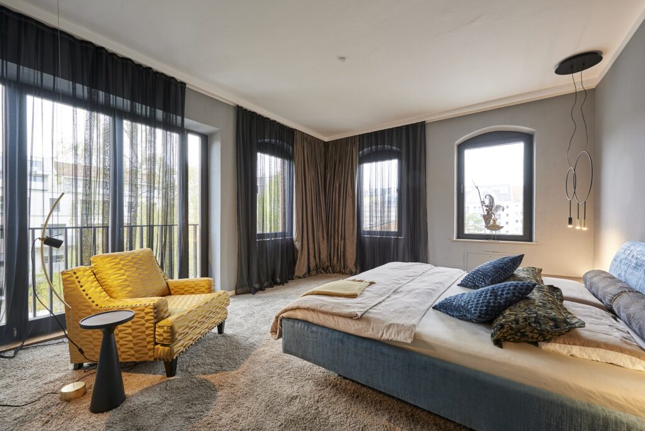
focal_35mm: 14
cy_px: 216
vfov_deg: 81.3
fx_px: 251
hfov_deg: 104.2
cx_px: 322
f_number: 8
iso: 250
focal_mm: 14
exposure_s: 1/8
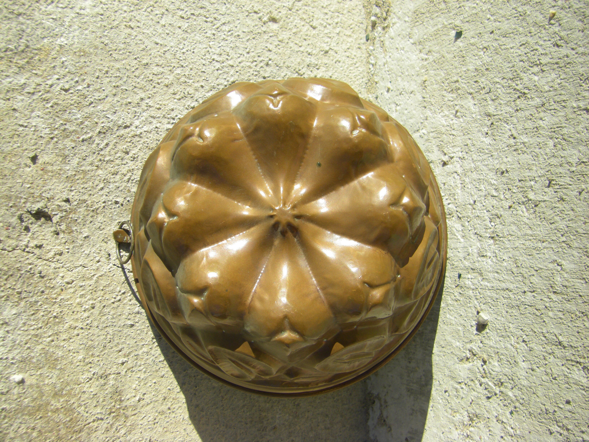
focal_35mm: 38
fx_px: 647
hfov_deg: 49.0
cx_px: 294
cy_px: 221
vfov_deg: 37.7
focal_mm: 6.3
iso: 64
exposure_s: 1/160
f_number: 7
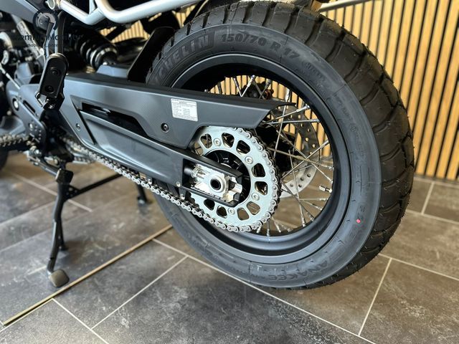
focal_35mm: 24
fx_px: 318
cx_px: 230
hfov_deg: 71.6
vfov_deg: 56.8
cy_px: 172
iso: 250
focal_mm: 6.86
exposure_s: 1/50
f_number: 1.78
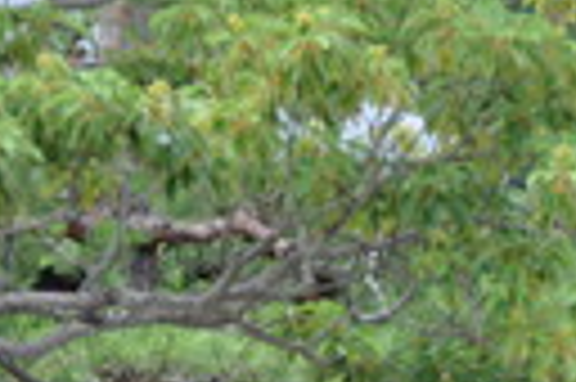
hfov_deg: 5.7
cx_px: 878
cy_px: 634
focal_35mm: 361
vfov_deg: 3.8
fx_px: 5769
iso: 200
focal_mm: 70
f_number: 5.6
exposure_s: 1/125
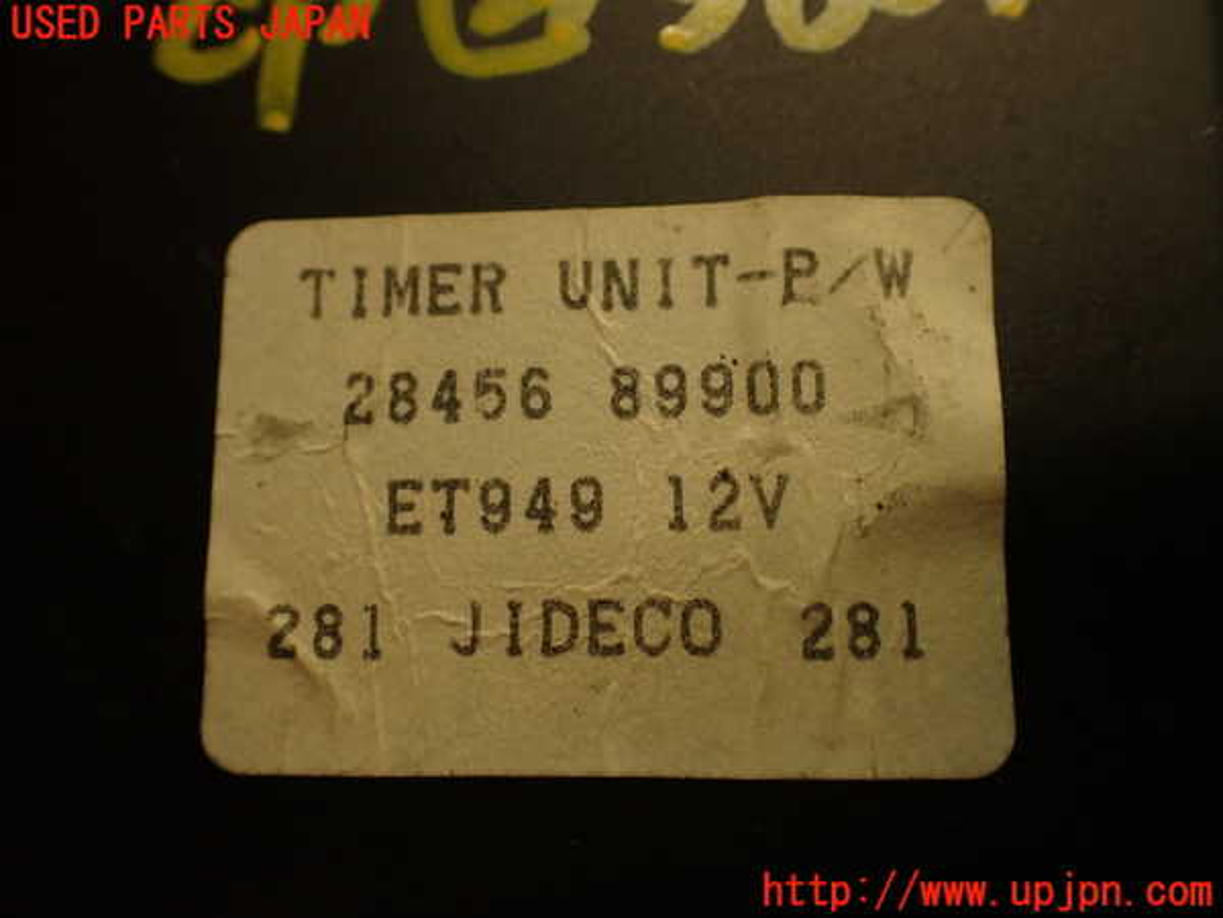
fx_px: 1131
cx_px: 612
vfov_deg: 44.2
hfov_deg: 56.8
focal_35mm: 32
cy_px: 459
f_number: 2.4
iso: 200
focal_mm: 5.79
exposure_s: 1/60
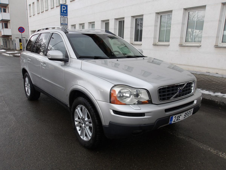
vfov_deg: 51.4
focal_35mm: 27
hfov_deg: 65.3
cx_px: 113
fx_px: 176
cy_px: 85
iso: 100
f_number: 3
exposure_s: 1/124
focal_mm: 4.9
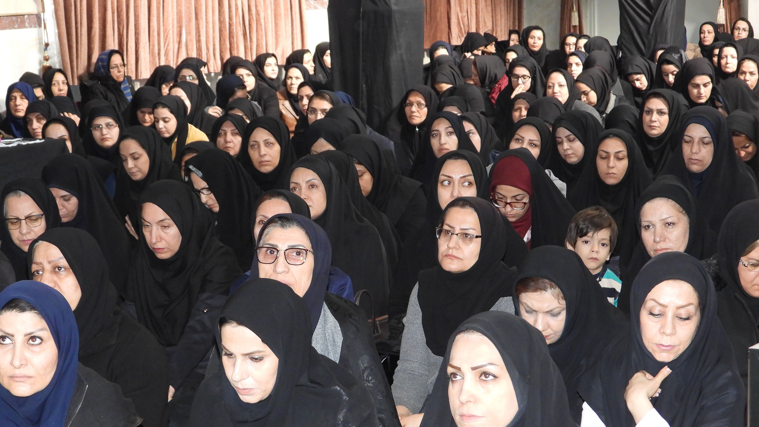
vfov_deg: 12.7
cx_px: 352
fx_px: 1912
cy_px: 277
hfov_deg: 22.4
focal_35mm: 95
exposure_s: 1/60
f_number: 3.5
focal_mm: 14.4
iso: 500
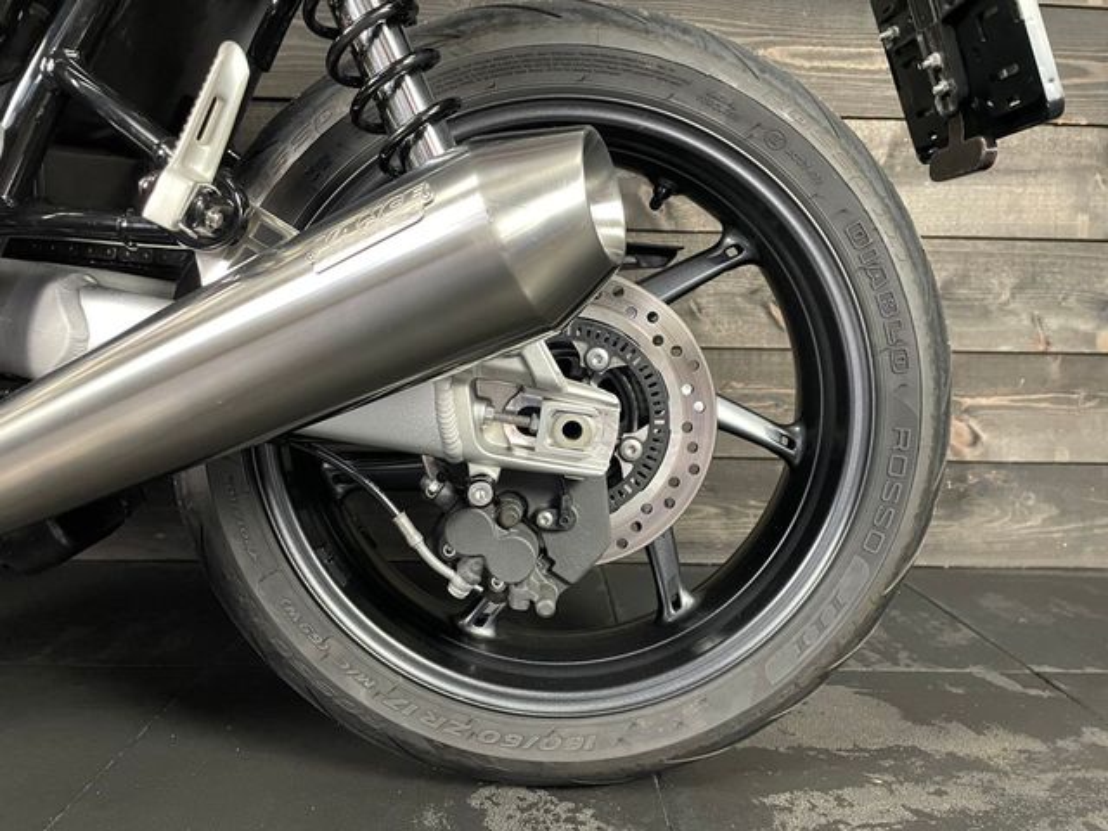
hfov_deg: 67.3
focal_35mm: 26
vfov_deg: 53.1
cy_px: 416
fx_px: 832
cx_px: 554
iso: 320
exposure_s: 1/33
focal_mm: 4.2
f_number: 1.6
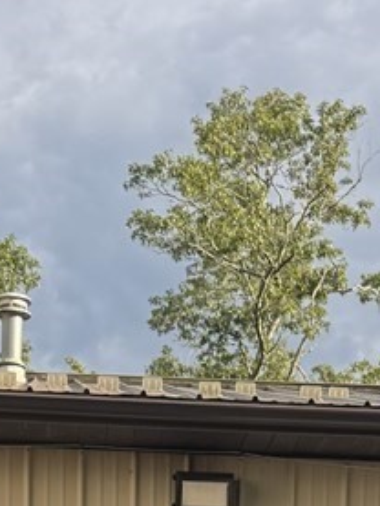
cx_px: 206
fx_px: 1945
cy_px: 1109
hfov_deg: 11.2
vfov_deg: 12.5
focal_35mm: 133
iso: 80
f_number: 1.78
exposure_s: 1/966
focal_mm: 6.76
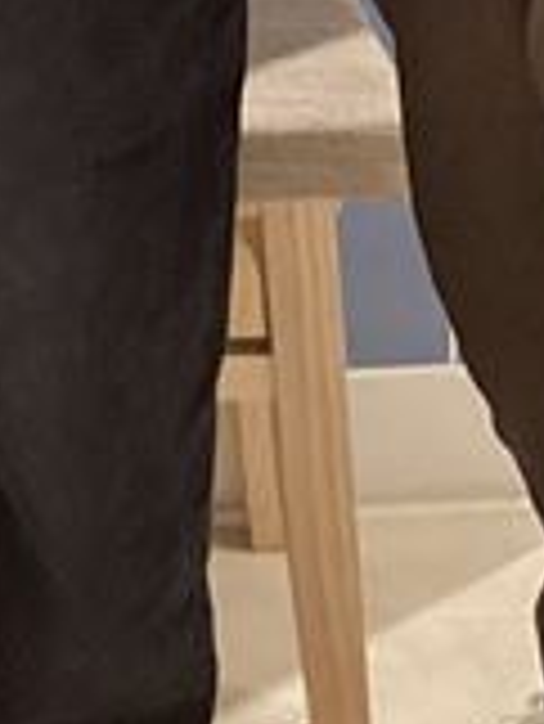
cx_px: -198
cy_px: -769
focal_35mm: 154
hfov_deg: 9.5
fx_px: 3223
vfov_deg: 11.4
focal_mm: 3.3
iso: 160
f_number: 2.4
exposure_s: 1/60
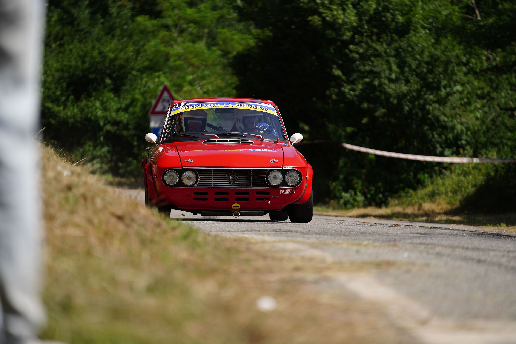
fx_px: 2866
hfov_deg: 10.3
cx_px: 258
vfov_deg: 6.9
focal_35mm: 200
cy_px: 172
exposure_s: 1/2500
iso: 100
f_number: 2.8
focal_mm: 200
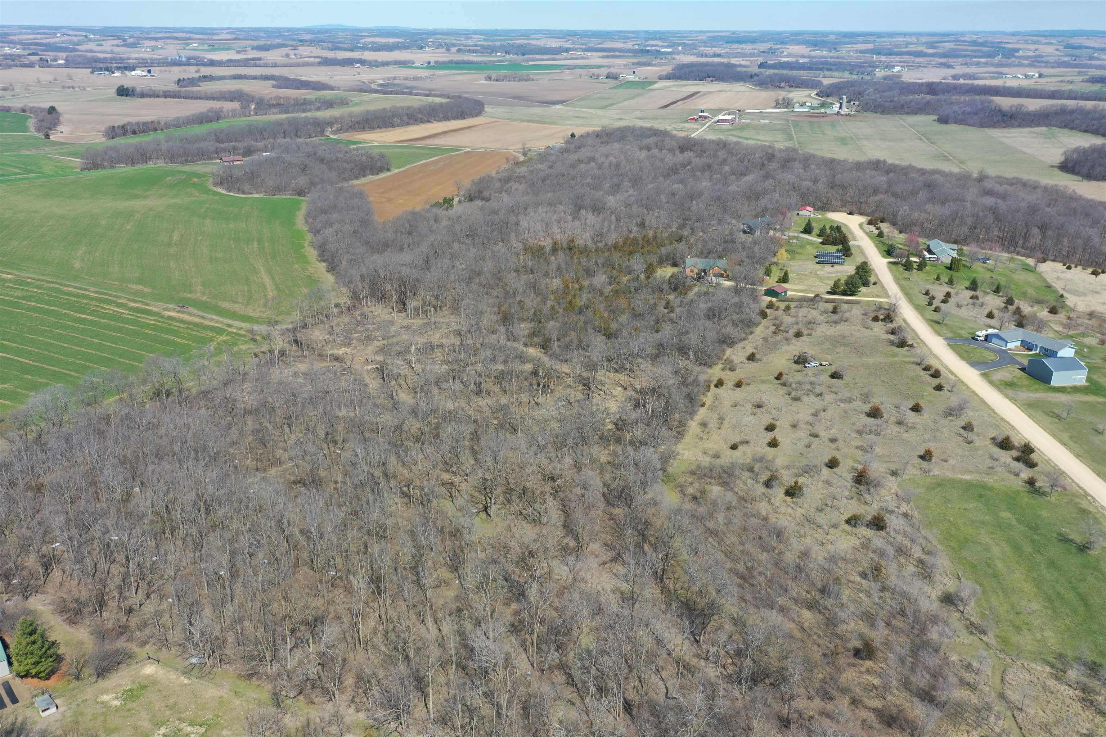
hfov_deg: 65.5
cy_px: 368
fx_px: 860
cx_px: 553
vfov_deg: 46.4
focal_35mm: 28
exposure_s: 1/640
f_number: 4.5
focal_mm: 10.26
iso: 100
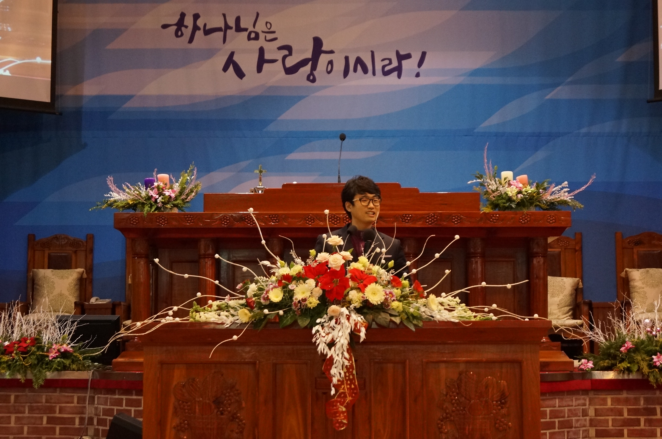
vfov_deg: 16.5
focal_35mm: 82
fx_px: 1515
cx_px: 331
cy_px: 220
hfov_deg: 24.7
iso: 2000
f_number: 5.6
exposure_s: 1/100
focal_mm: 55
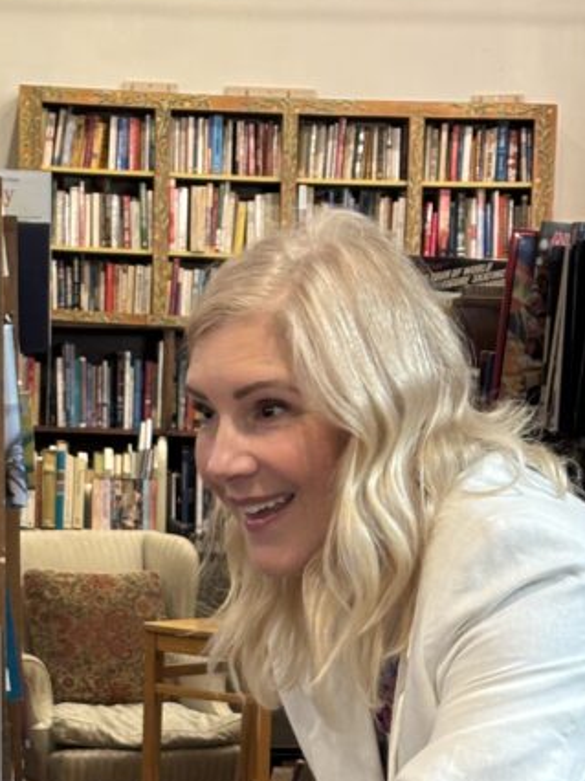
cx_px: 277
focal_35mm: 125
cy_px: 911
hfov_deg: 11.8
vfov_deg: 15.3
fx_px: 2819
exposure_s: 1/40
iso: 160
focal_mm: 5.96
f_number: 1.6
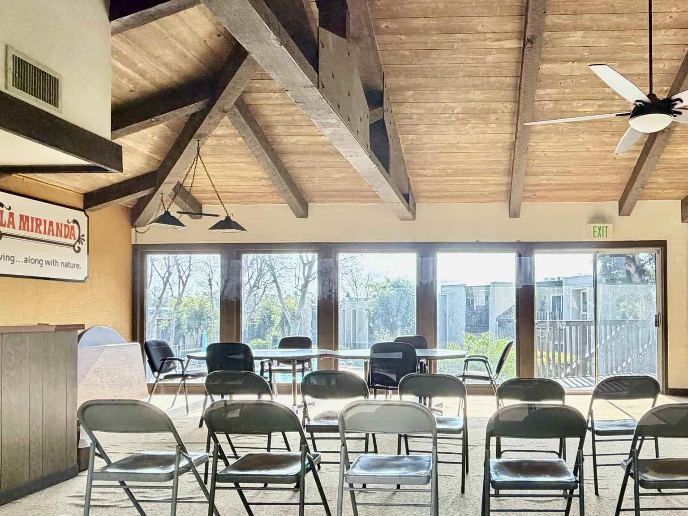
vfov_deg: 49.5
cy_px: 302
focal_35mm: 28
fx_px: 557
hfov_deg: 61.5
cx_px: 473
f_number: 2.2
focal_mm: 2.22
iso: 320
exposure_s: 1/95
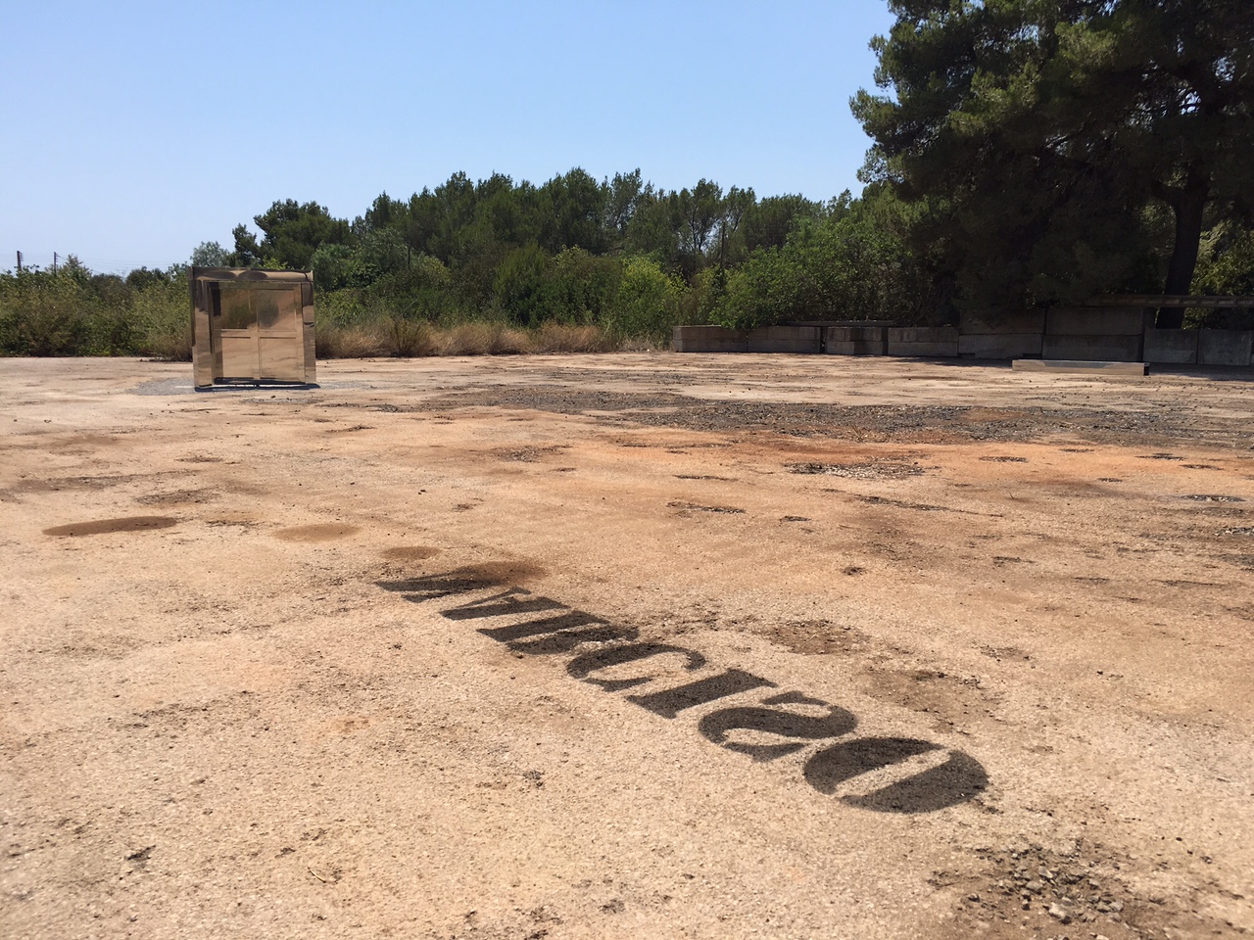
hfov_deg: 61.7
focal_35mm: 29
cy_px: 470
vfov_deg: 48.2
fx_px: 1051
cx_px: 627
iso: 25
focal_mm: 4.15
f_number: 2.2
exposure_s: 1/2262
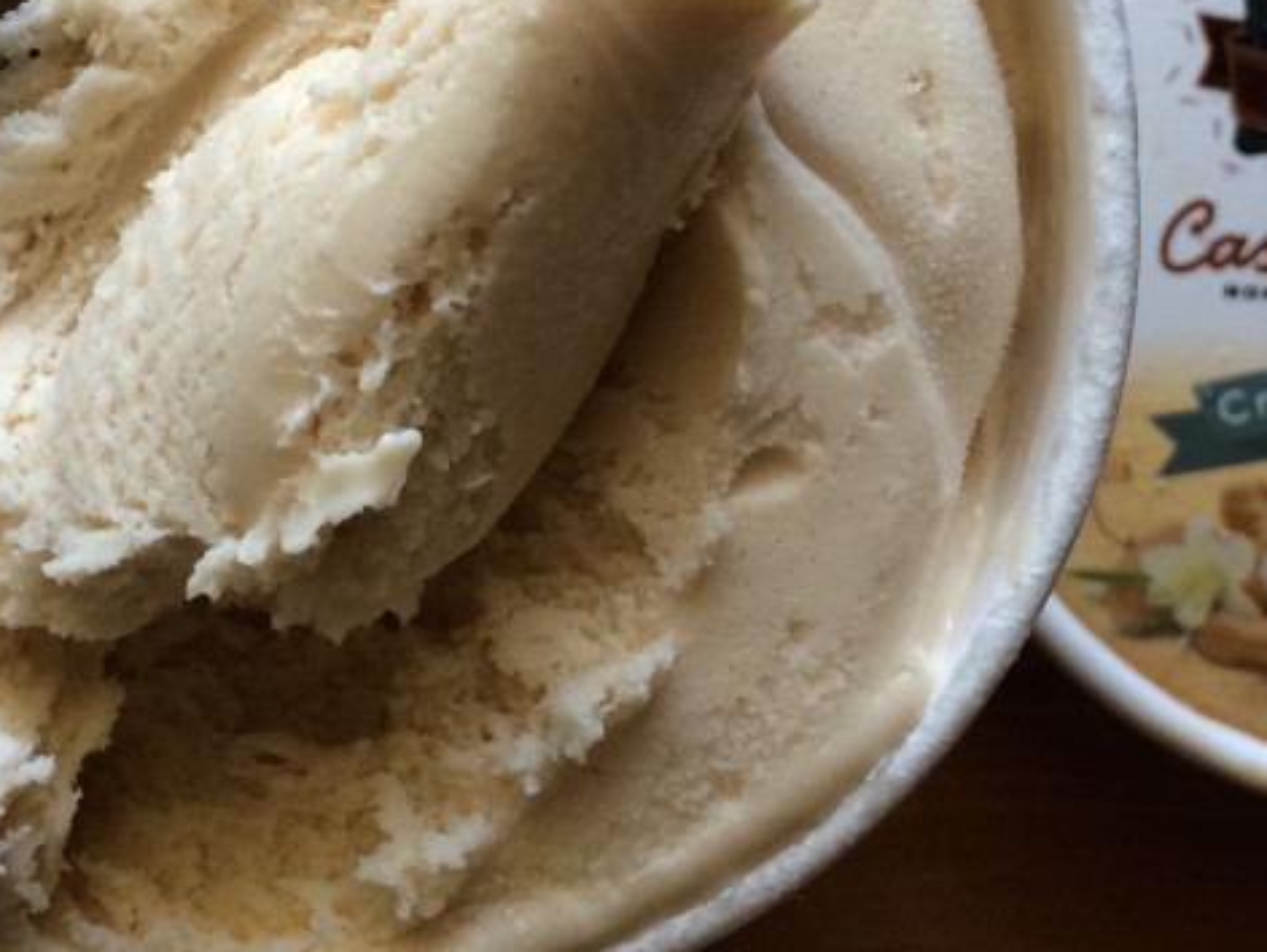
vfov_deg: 23.0
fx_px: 2308
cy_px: 199
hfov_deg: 30.6
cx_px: 751
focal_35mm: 63
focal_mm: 4.15
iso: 50
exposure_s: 1/30
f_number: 2.2
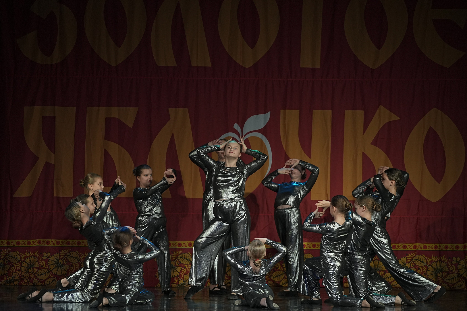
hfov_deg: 13.8
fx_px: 1933
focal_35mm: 149
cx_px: 234
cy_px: 156
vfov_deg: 9.2
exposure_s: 1/400
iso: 2000
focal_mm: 149
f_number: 4
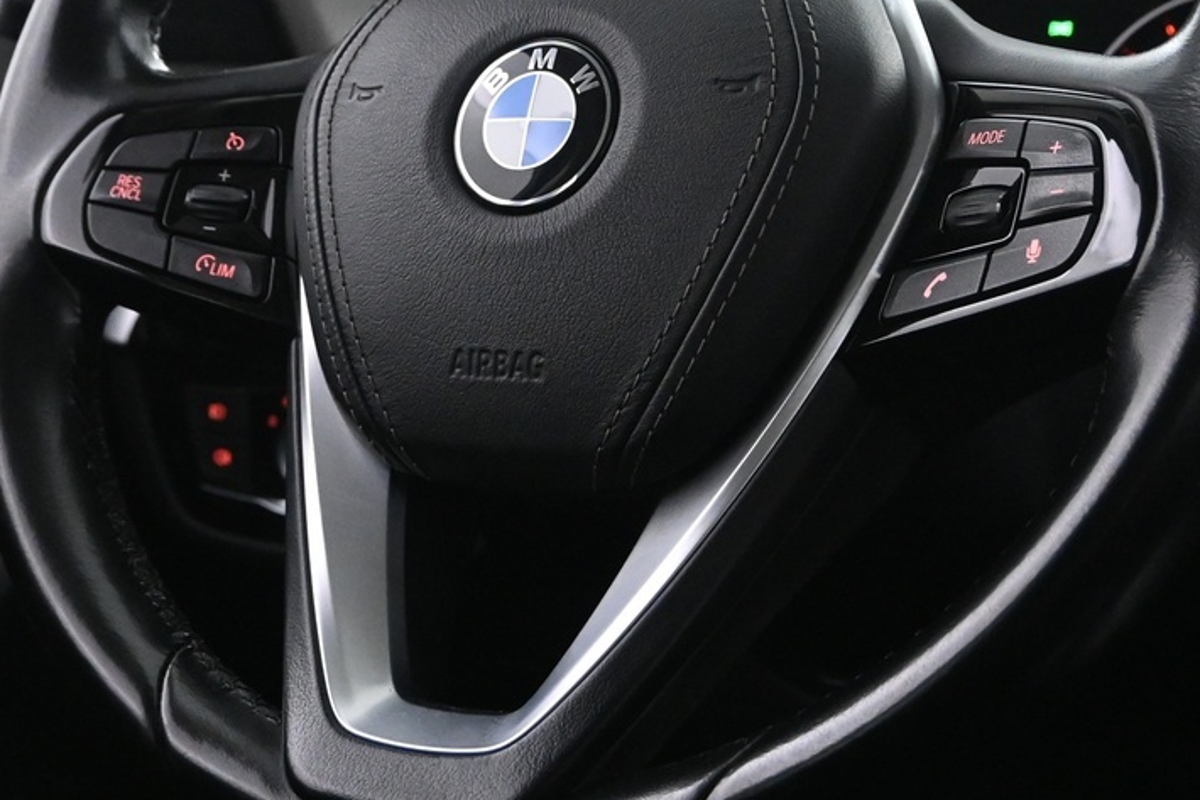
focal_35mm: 74
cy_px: 186
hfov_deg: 27.5
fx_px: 2452
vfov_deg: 18.4
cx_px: 637
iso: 3200
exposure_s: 1/40
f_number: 4
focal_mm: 21.5
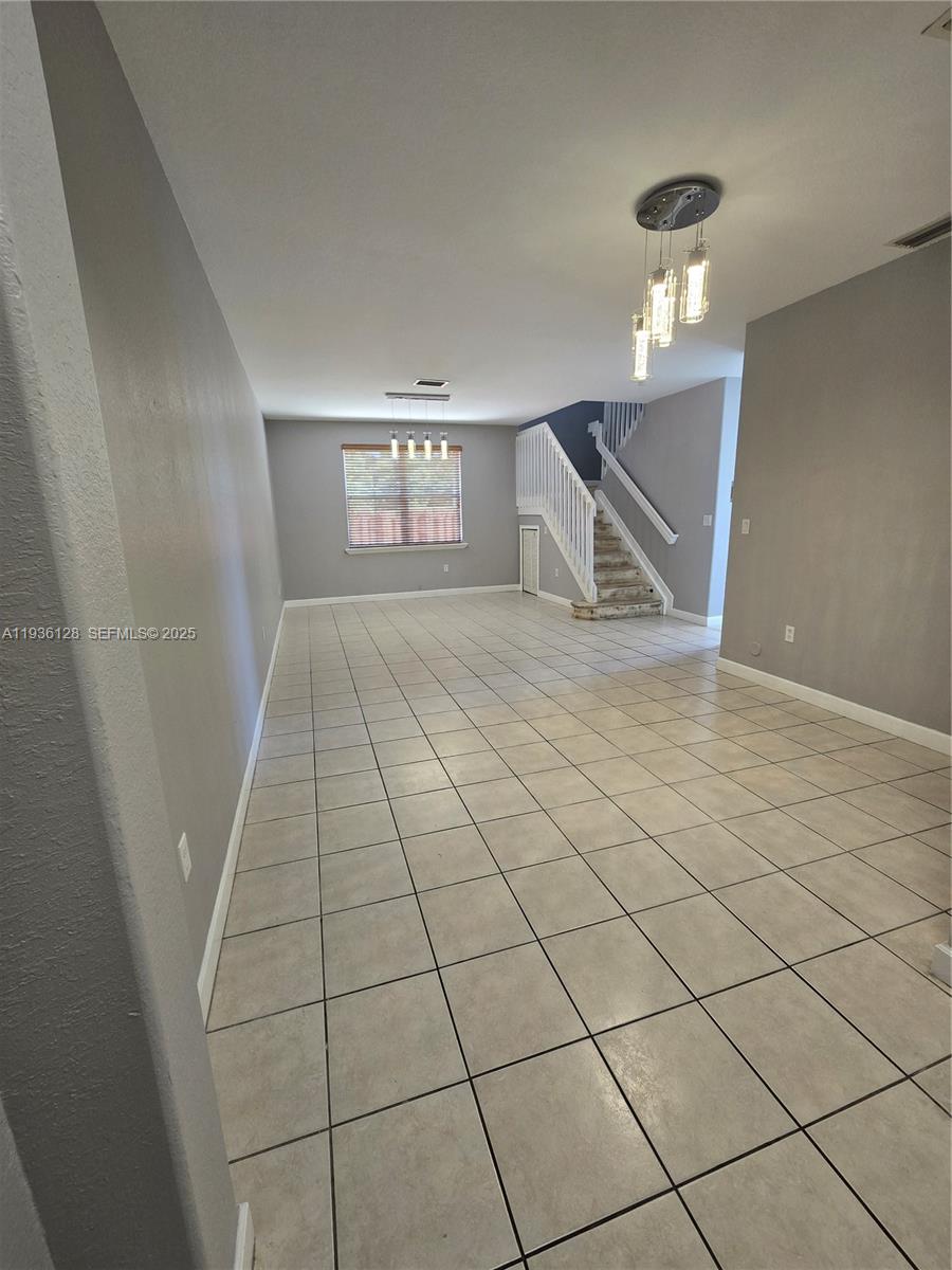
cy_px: 635
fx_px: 477
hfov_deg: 89.9
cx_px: 476
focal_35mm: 13
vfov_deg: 106.2
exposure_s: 1/60
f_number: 2.2
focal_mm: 2.2
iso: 125
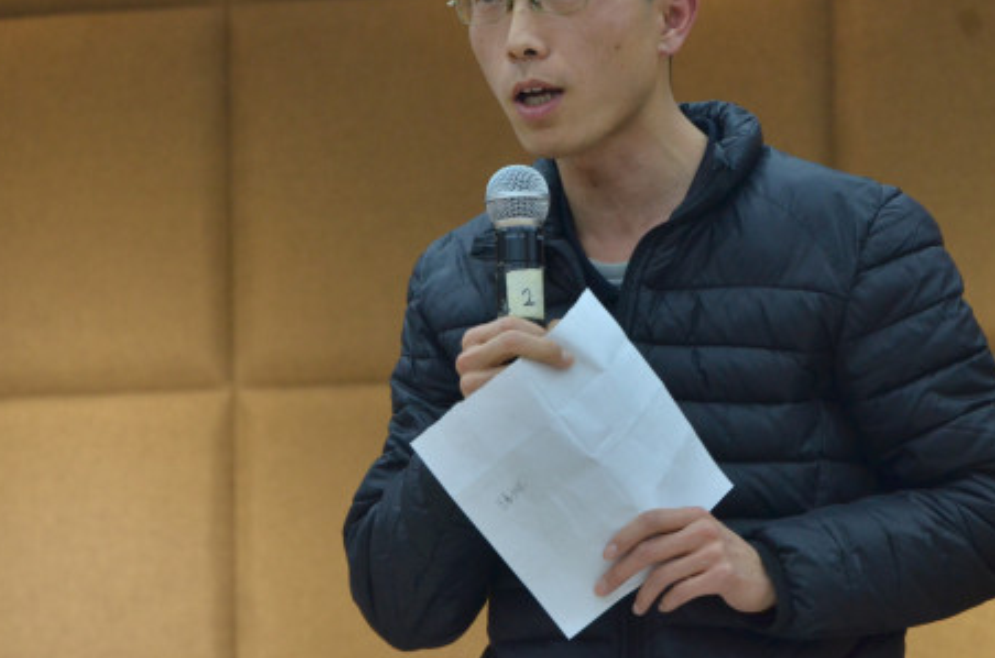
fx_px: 5266
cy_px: 230
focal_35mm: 191
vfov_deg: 7.1
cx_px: 621
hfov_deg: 10.8
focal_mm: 90
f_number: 6.3
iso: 800
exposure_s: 1/125
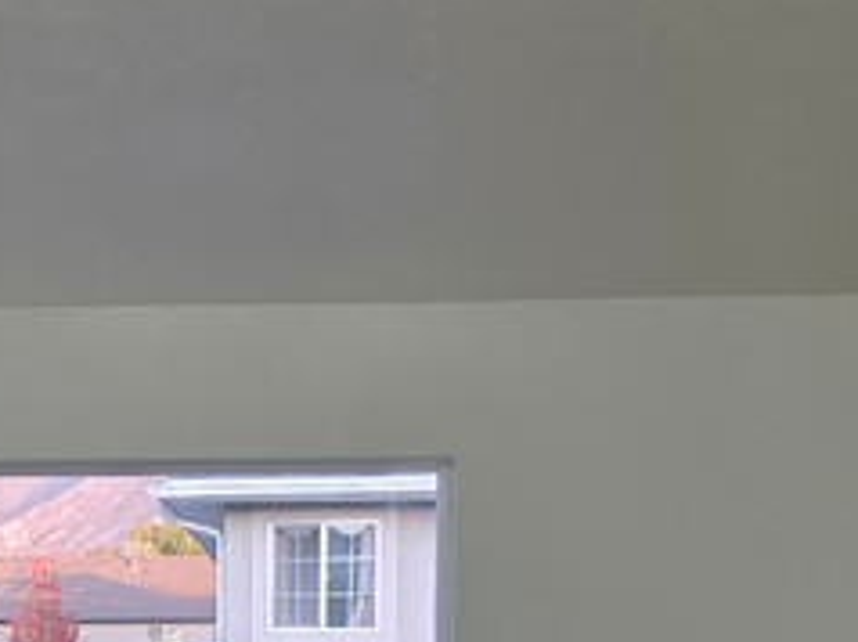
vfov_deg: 14.3
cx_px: 119
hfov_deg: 19.6
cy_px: 819
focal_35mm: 99
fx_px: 2451
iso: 100
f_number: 1.7
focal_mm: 6.3
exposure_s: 1/120
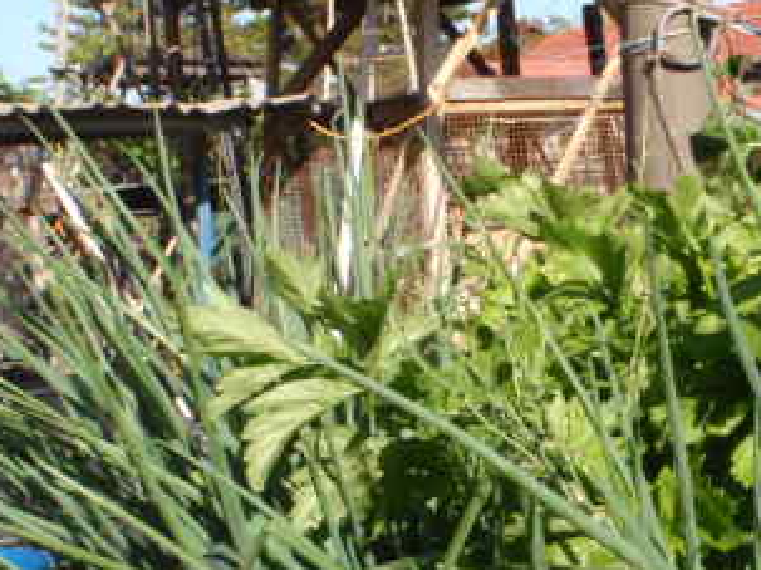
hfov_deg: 25.0
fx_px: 1670
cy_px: 336
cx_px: 666
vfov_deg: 19.4
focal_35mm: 76
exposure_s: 1/160
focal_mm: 6.53
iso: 64
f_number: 6.3
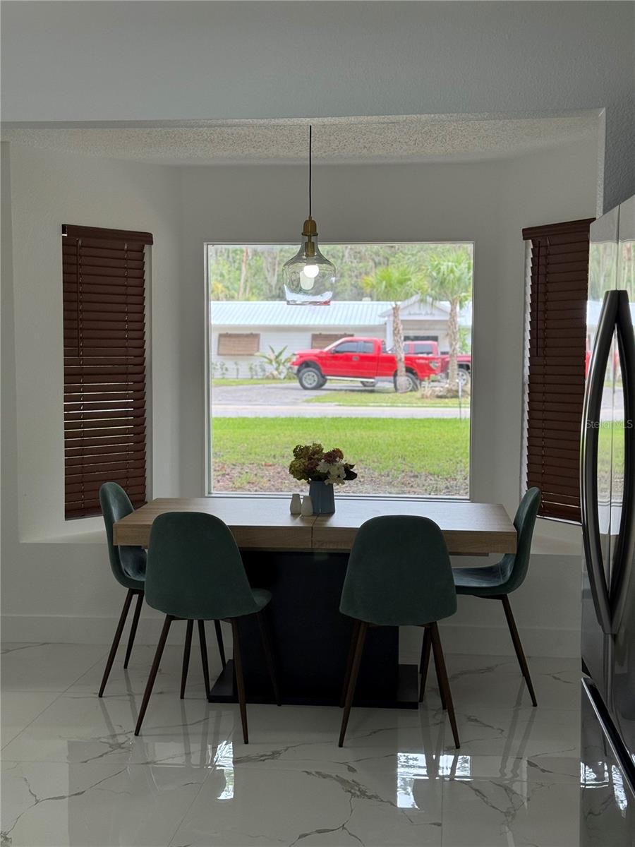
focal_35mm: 48
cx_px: 318
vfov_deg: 39.7
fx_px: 1174
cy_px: 424
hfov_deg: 30.3
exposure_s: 1/363
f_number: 1.78
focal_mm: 6.76
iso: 64
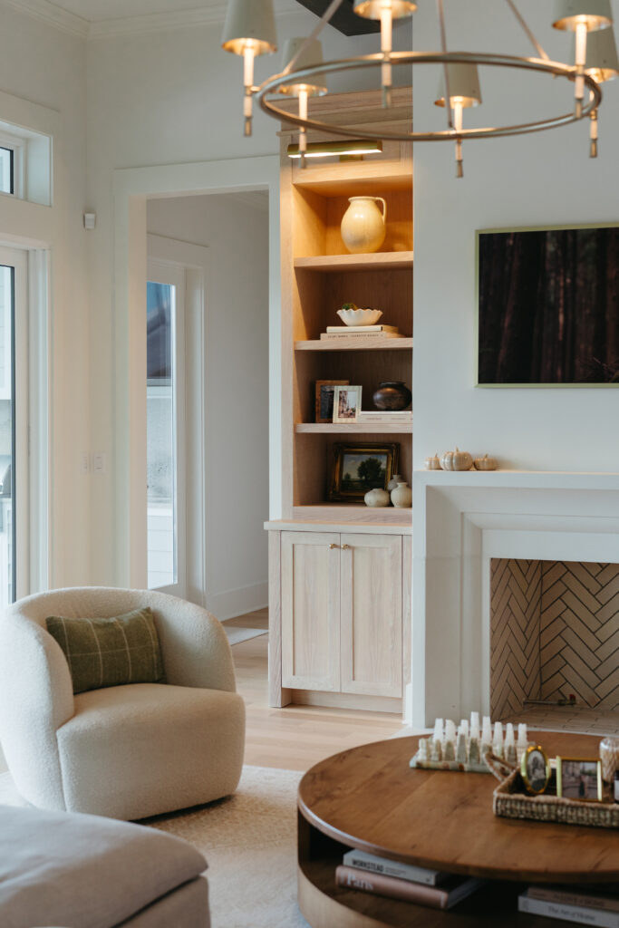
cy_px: 464
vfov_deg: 39.6
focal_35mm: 50
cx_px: 310
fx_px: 1289
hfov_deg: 27.0
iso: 640
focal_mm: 50
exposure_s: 1/160
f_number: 2.8
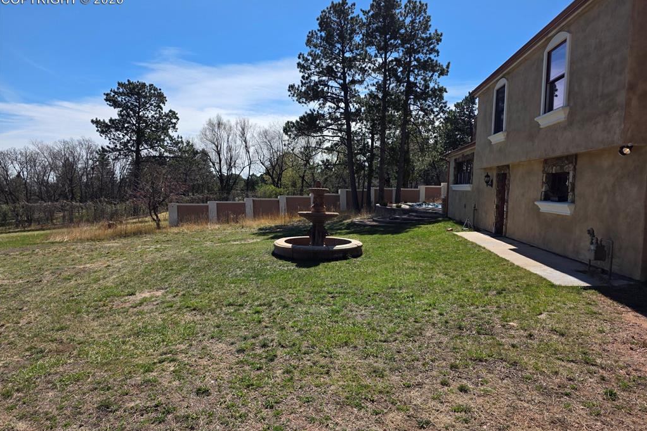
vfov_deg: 53.1
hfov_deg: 73.7
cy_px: 212
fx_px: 431
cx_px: 324
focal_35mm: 24
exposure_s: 1/6574
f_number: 1.7
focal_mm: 6.3
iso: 80
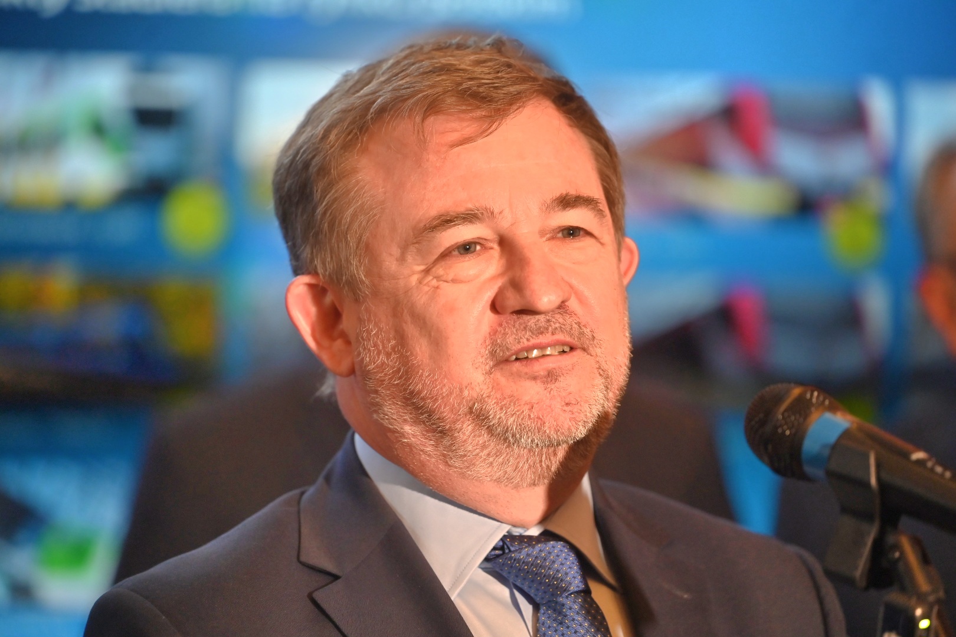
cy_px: 318
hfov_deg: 11.4
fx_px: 4780
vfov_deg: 7.6
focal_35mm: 180
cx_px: 478
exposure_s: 1/500
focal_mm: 180
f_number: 2.8
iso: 1600
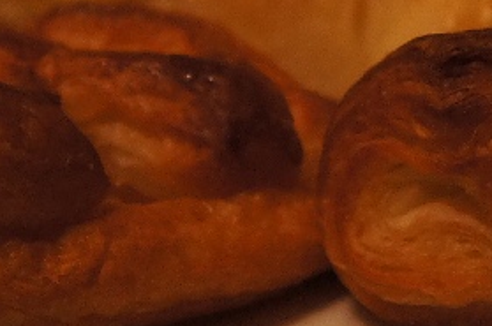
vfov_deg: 5.1
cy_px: 34
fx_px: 3681
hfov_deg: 7.6
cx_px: 224
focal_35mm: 270
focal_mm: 49
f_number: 5
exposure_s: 1/50
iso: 1600
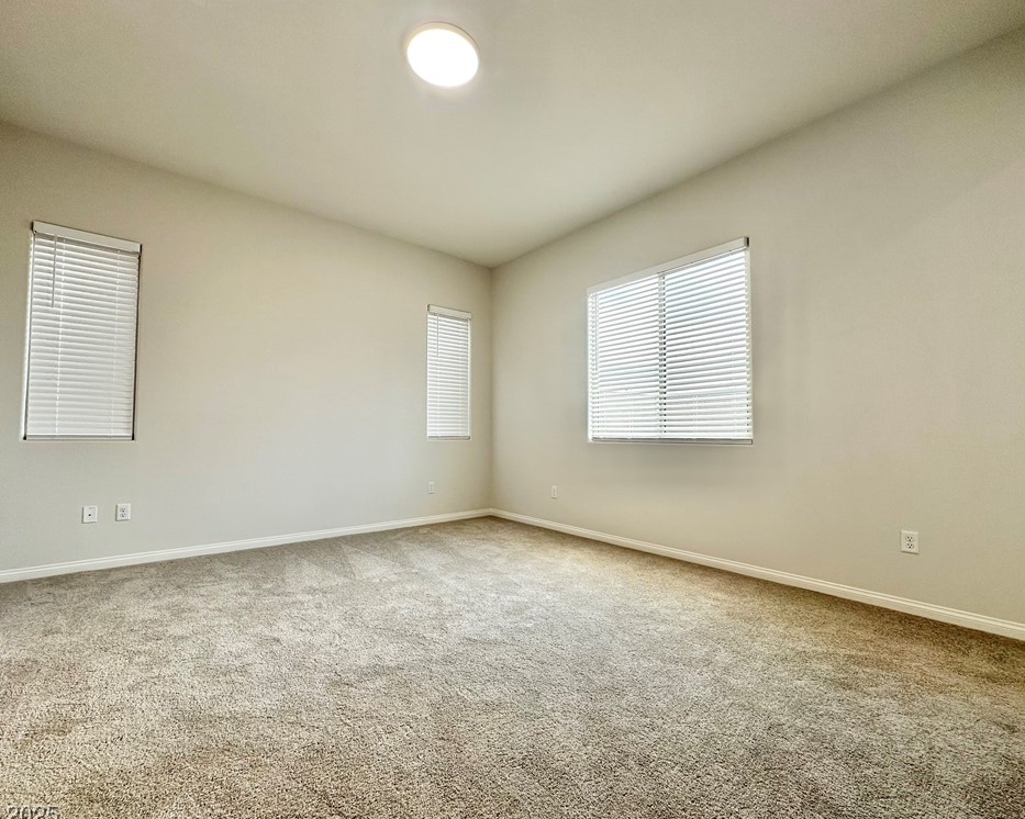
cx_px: 510
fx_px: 455
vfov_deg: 84.0
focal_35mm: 15
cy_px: 417
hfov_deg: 96.8
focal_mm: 2.22
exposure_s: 1/120
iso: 50
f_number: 2.2
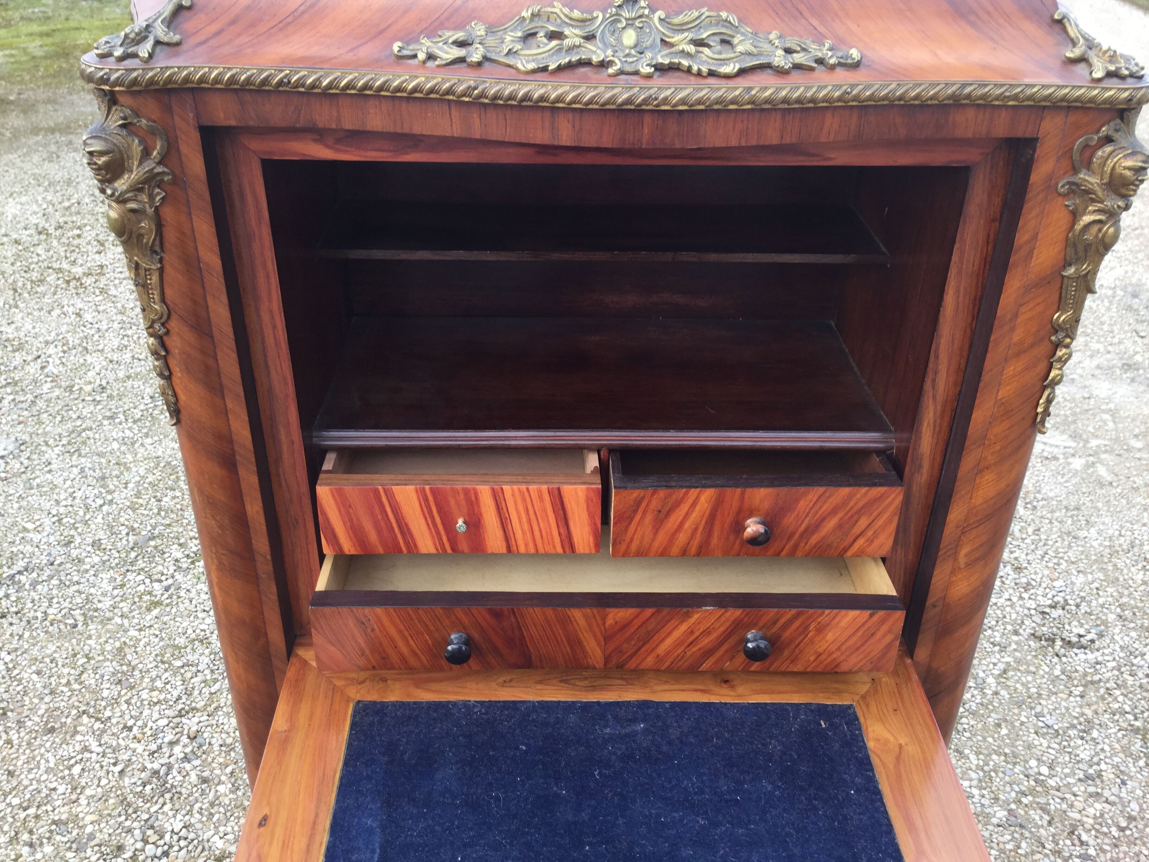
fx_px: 1029
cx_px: 574
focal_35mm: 31
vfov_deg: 45.4
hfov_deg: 58.4
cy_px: 431
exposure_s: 1/100
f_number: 2.4
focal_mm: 3.3
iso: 32
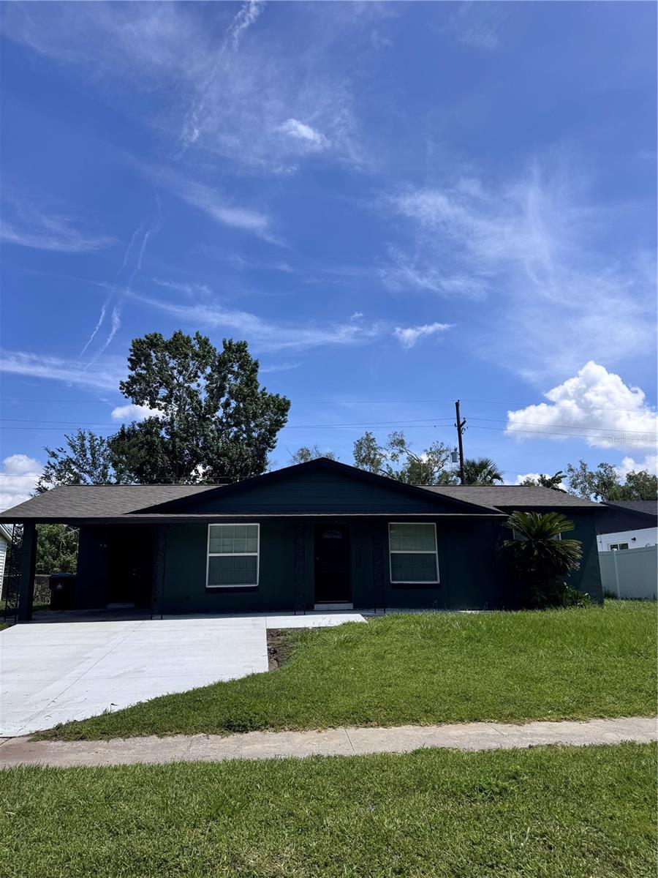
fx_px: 608
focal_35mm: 24
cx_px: 329
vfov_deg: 71.6
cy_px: 439
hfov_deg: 56.8
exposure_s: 1/5814
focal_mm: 6.76
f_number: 1.78
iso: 80
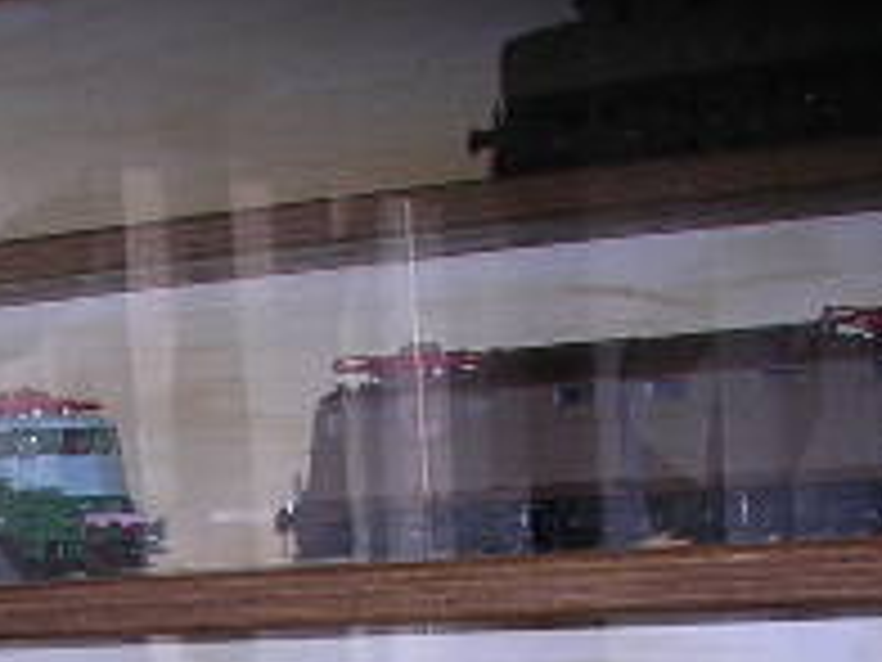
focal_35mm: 124
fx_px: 3159
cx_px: 122
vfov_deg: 11.5
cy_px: 995
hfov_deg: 15.7
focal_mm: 5.8
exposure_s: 1/60.1
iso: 100
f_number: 2.8
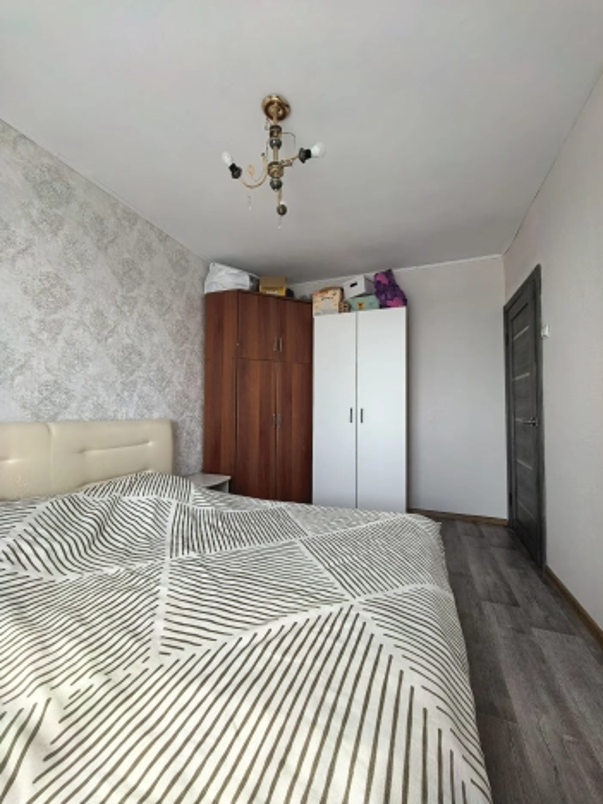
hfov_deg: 89.9
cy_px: 402
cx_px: 302
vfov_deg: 106.2
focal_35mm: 13
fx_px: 302
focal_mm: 1.95
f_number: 2.2
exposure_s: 1/100
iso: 80
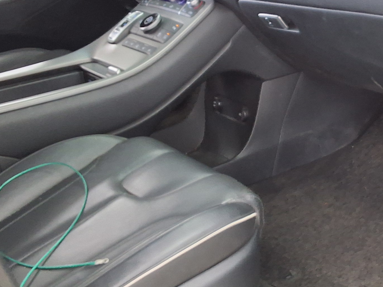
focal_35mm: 67
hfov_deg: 27.6
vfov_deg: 21.9
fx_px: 741
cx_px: 363
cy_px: 114
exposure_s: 1/40
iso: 125
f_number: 1.9
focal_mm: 2.91
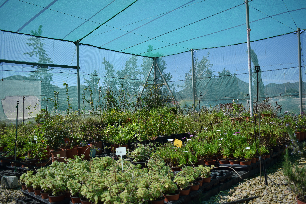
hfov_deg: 57.2
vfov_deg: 40.0
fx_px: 281
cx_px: 153
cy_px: 102
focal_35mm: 33
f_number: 5
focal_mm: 22
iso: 100
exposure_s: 1/800
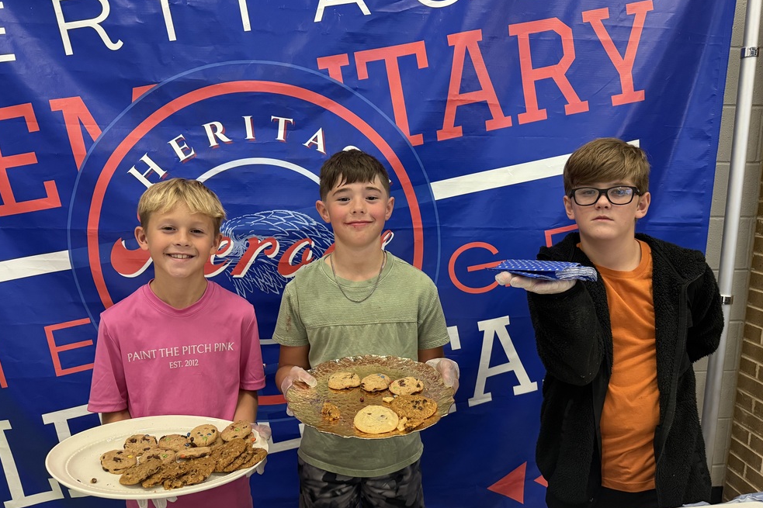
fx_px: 551
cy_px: 264
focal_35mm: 26
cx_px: 390
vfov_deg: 49.5
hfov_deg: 69.4
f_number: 1.78
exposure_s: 1/60
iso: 400
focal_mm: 6.76
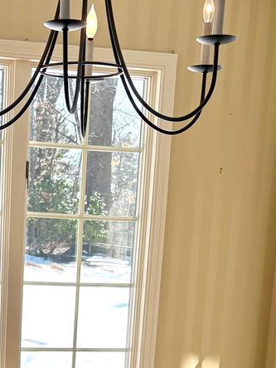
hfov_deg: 16.2
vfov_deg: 19.8
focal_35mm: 90
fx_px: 957
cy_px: 497
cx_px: 15
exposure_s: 1/482
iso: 50
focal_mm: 5.96
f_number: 1.6
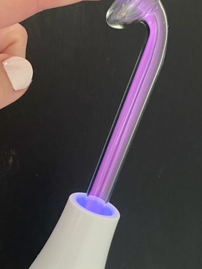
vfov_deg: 30.7
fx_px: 490
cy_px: 142
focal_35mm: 63
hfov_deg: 23.2
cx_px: 78
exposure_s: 1/30
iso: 640
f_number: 1.8
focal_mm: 4.25
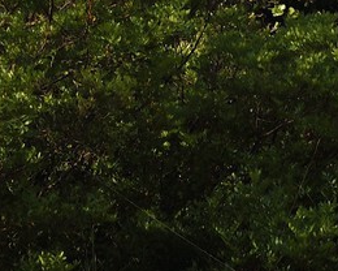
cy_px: -352
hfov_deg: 7.9
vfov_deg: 6.7
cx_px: 928
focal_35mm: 219
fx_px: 2191
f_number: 11
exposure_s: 1/250
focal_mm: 38
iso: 250
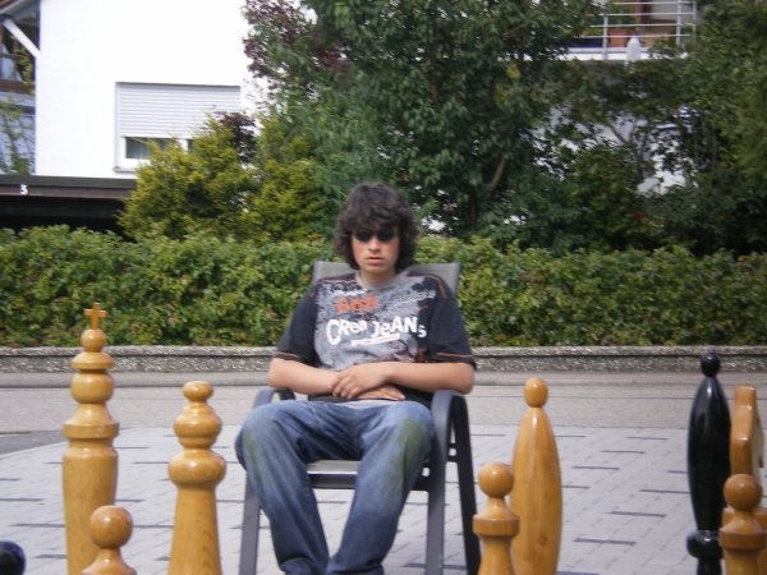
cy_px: 288
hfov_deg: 17.3
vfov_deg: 13.0
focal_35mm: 114
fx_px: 2526
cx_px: 384
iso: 64
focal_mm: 18.9
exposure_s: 1/80
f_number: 5.9
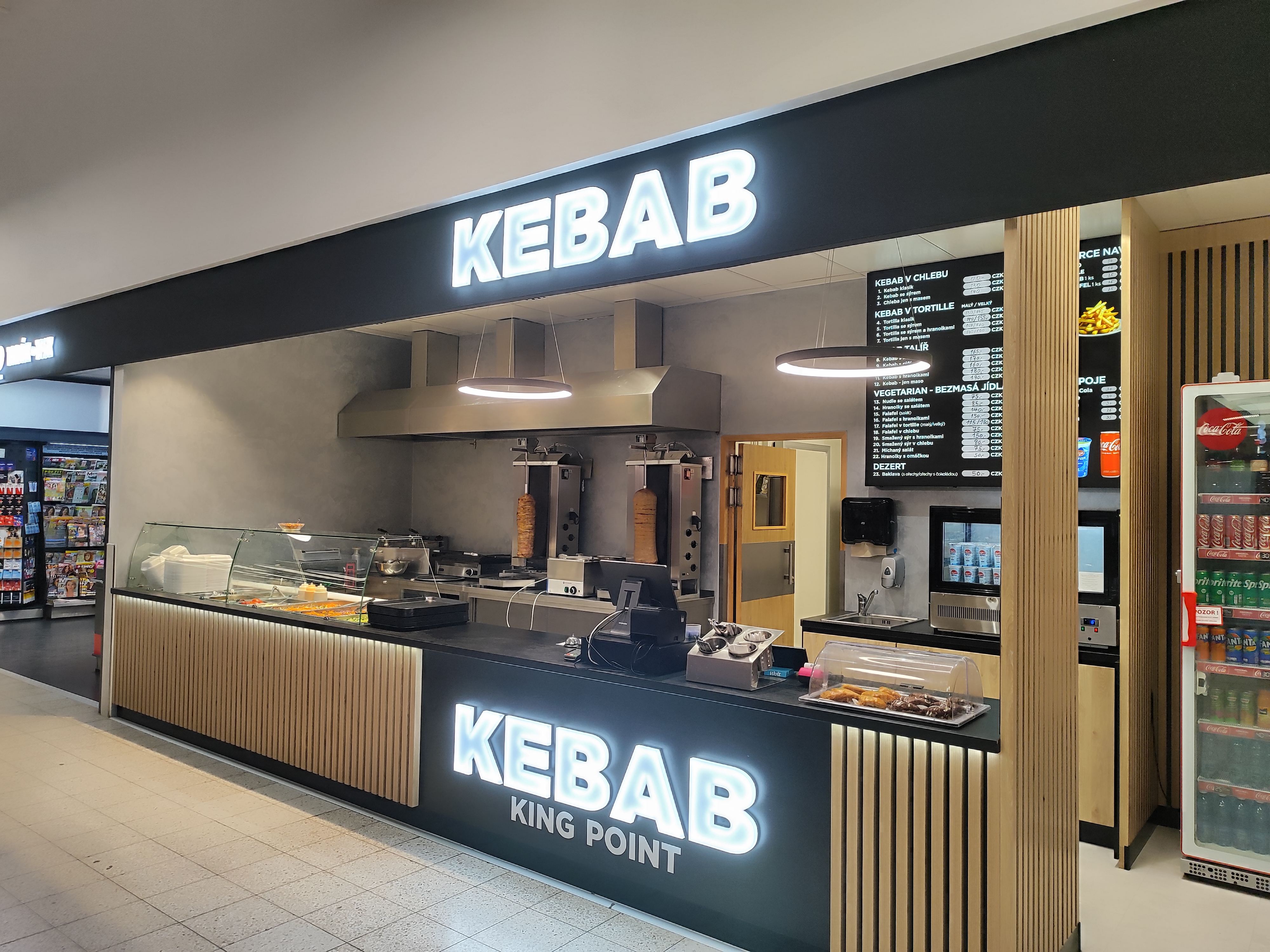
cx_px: 635
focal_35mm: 24
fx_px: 881
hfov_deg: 71.6
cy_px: 476
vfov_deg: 56.8
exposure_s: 1/100
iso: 124
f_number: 1.89
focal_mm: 5.89
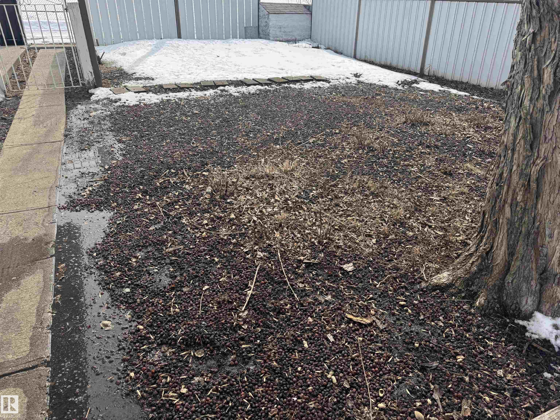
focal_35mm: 24
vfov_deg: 56.8
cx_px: 280
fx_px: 388
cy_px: 210
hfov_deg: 71.6
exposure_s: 1/2506
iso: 80
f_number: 1.78
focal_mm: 6.76
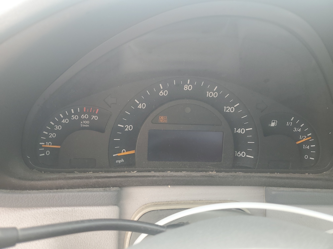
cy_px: 124
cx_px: 166
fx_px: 250
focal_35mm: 26
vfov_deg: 53.1
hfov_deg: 67.3
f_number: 1.5
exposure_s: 1/147
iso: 50
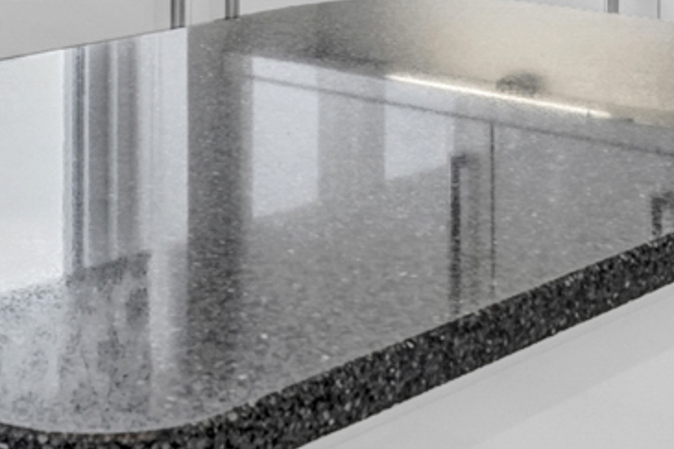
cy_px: -101
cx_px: 174
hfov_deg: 21.1
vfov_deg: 13.8
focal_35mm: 96
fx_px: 1796
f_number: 8
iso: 640
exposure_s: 1/60
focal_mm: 14
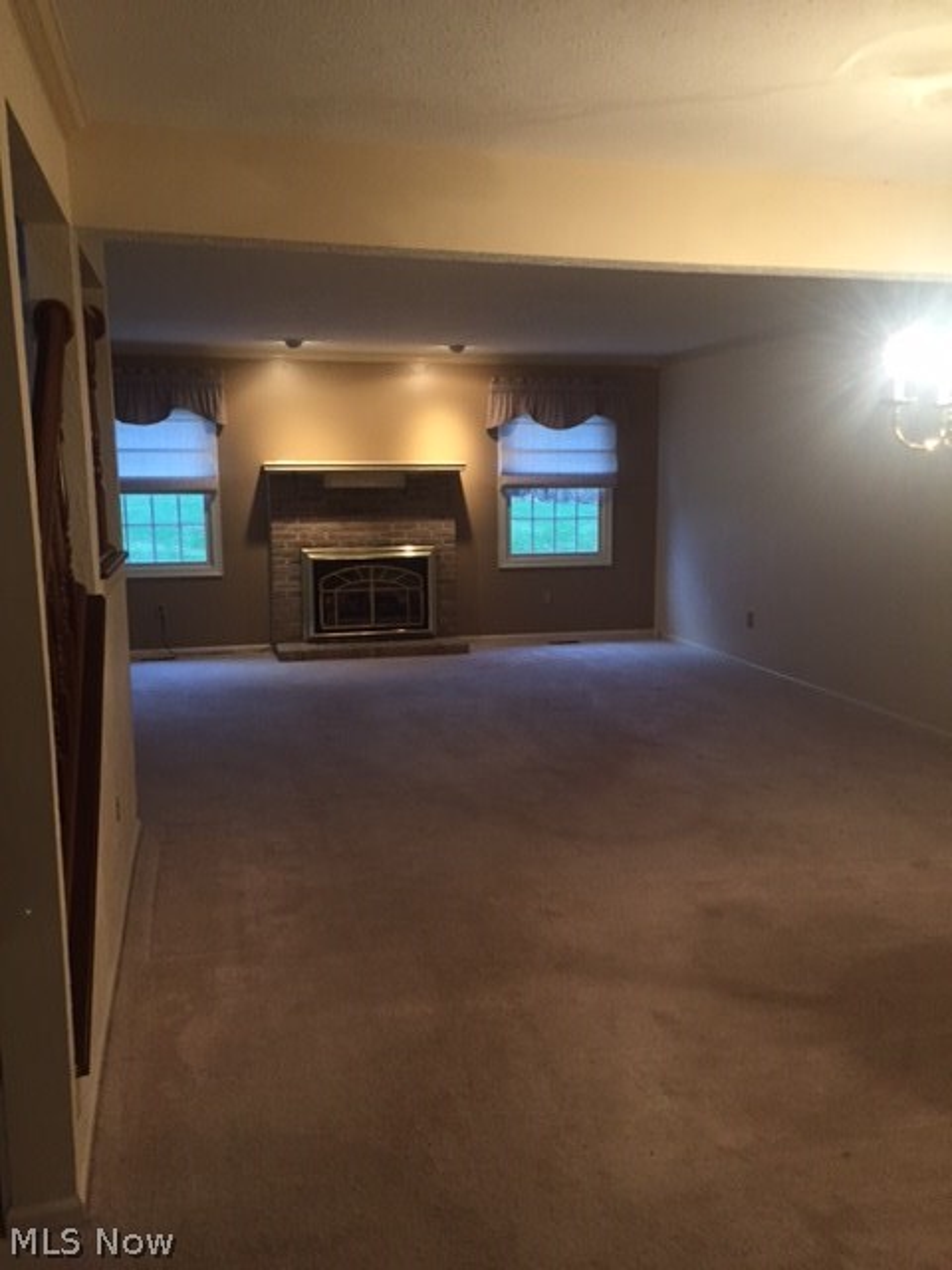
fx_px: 1063
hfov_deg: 48.2
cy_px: 635
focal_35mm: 29
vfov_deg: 61.7
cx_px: 476
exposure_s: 1/30
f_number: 2.2
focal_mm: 4.15
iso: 125
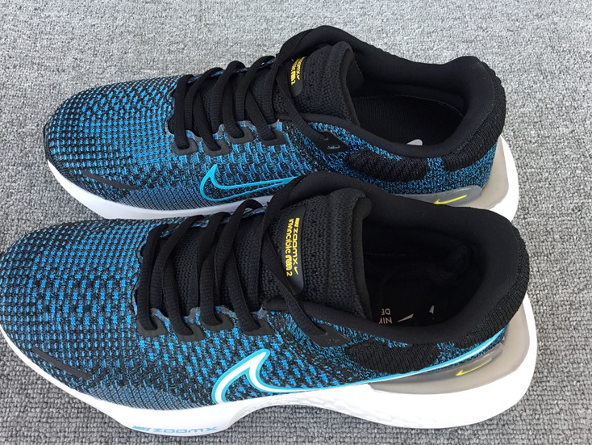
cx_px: 265
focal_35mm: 38
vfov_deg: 37.7
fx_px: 650
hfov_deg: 48.9
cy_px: 197
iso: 40
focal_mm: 3.3
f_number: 2.4
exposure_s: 1/100
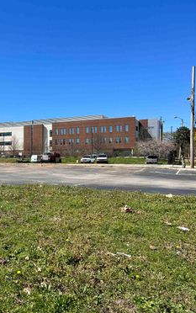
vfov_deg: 52.7
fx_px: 316
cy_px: 156
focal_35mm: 37
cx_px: 1
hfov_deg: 31.9
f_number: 1.5
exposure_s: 1/3968
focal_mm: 5.7
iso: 50
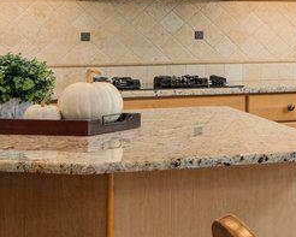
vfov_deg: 12.3
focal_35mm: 125
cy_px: 57
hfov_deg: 12.7
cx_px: 653
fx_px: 1095
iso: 320
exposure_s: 1/25
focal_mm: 16
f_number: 7.1
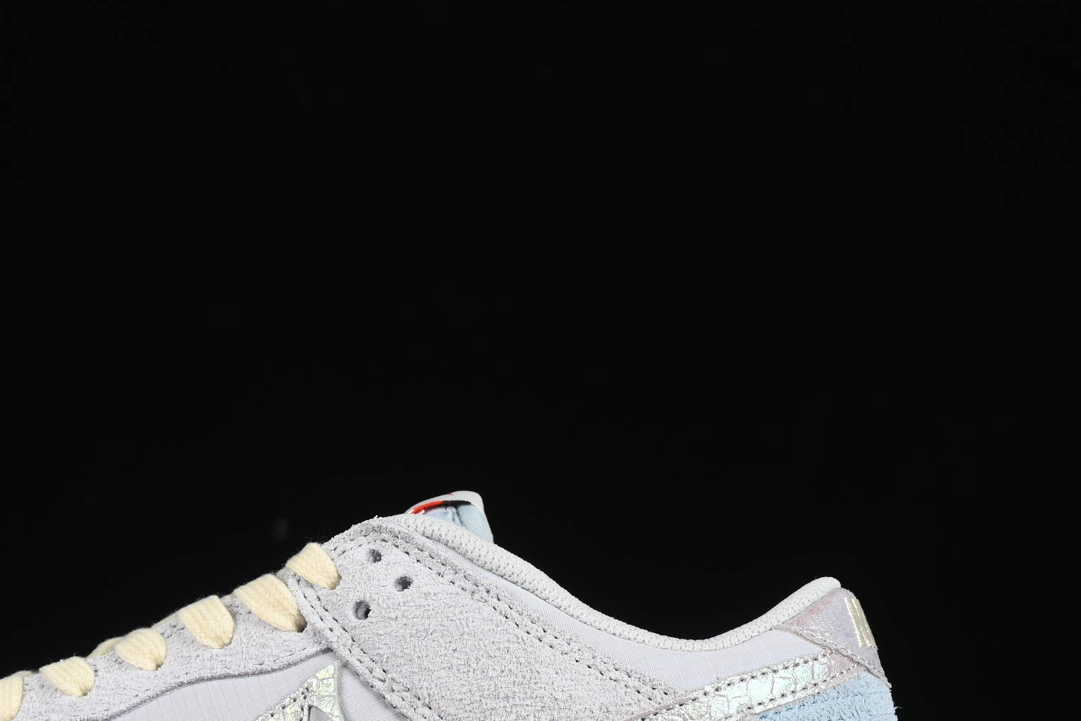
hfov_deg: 14.9
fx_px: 4113
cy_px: 612
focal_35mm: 137
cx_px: 301
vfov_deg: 10.0
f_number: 8
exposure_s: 1/80
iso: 160
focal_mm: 50
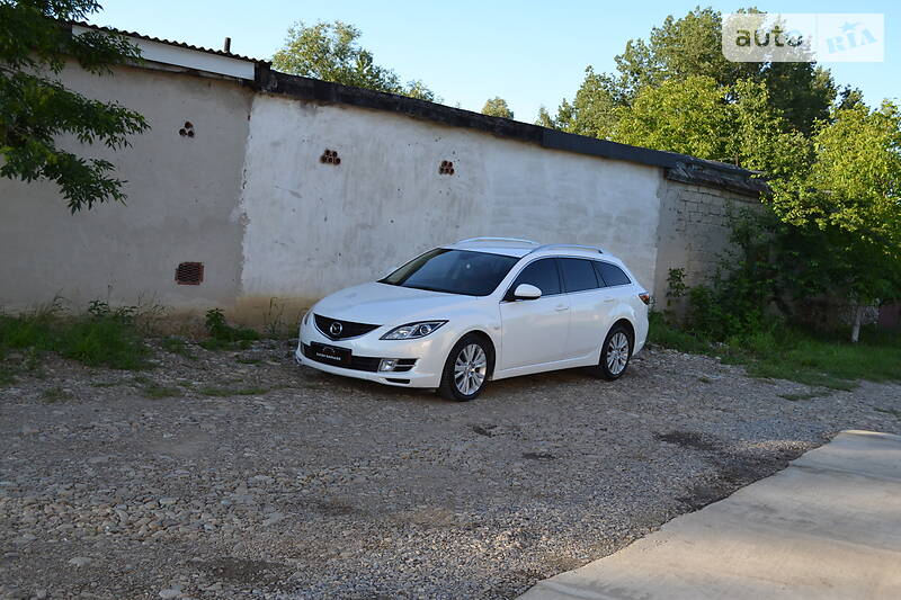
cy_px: 300
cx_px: 450
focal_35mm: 39
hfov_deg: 49.6
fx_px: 976
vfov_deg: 34.2
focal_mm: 26
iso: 100
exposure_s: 1/125
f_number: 5.6
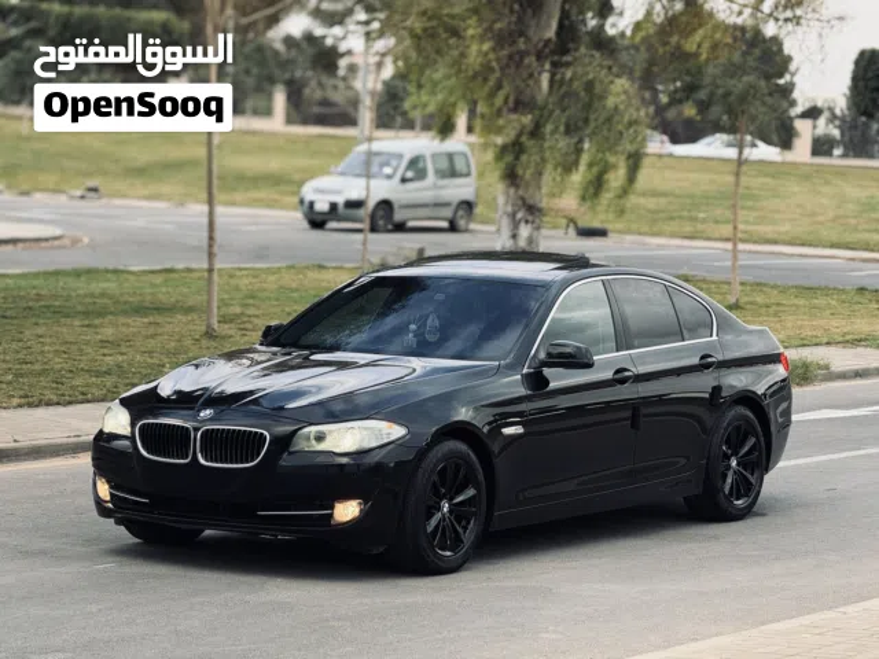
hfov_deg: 16.4
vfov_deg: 12.3
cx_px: 440
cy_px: 330
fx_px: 3047
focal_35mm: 120
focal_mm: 15.66
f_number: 2.8
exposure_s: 1/99
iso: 50
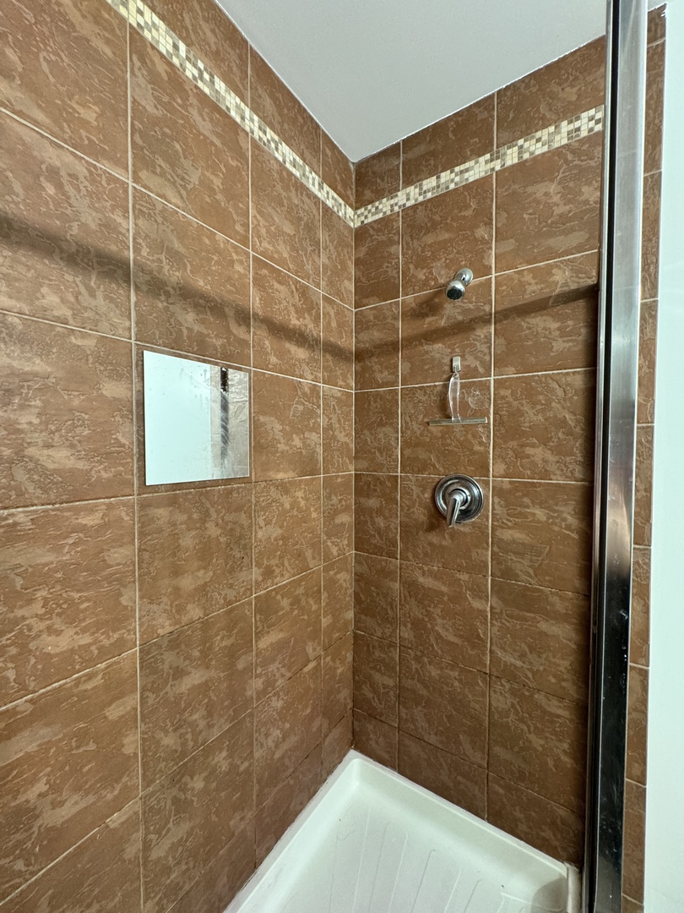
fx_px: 369
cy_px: 456
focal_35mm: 14
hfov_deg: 85.7
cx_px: 342
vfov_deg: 102.1
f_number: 2.2
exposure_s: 1/60
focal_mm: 2.22
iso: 500
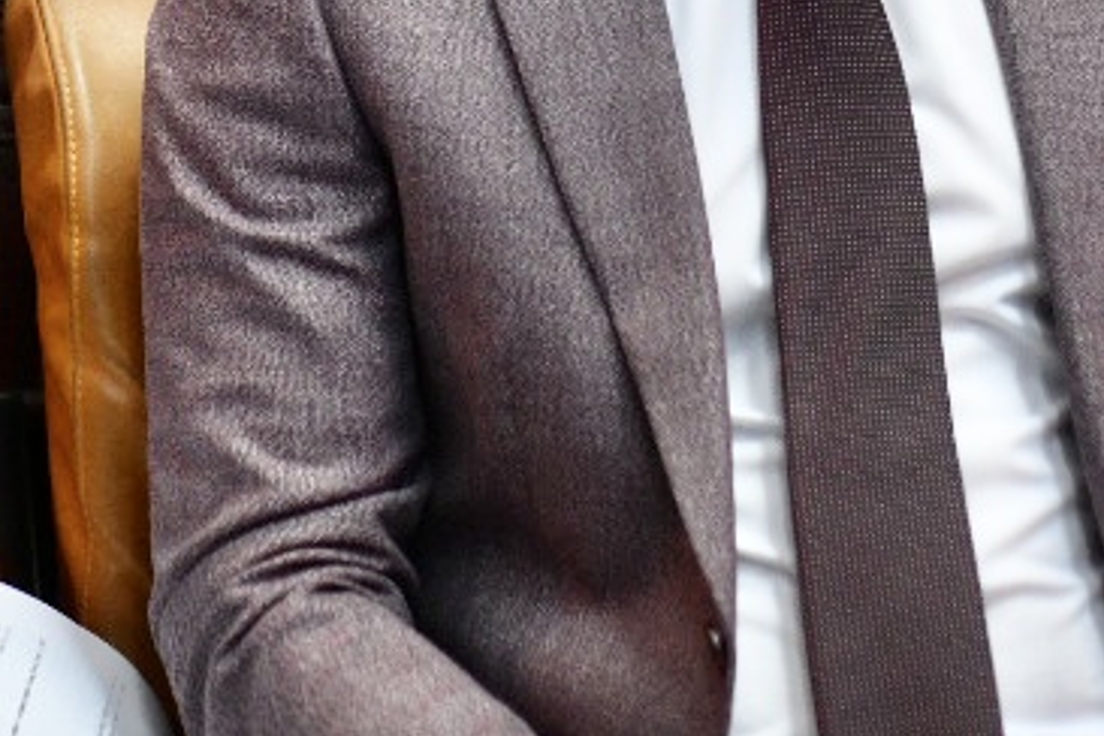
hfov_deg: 13.2
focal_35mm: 155
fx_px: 4753
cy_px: -284
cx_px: 268
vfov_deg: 8.7
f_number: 1.4
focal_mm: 35
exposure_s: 1/200
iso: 800
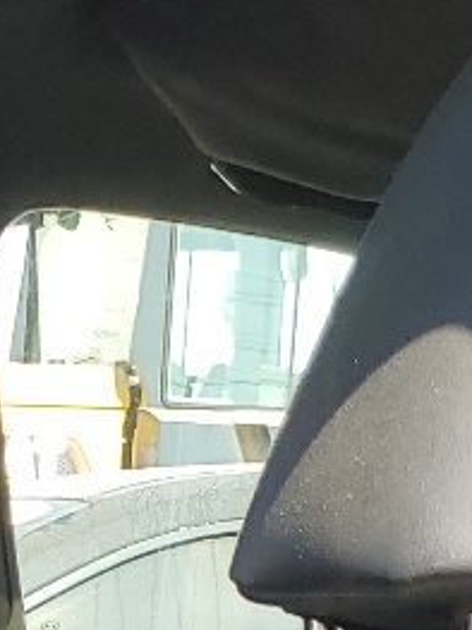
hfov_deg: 8.7
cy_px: 1401
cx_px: -551
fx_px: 2875
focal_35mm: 158
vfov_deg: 11.0
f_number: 1.5
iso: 50
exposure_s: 1/286
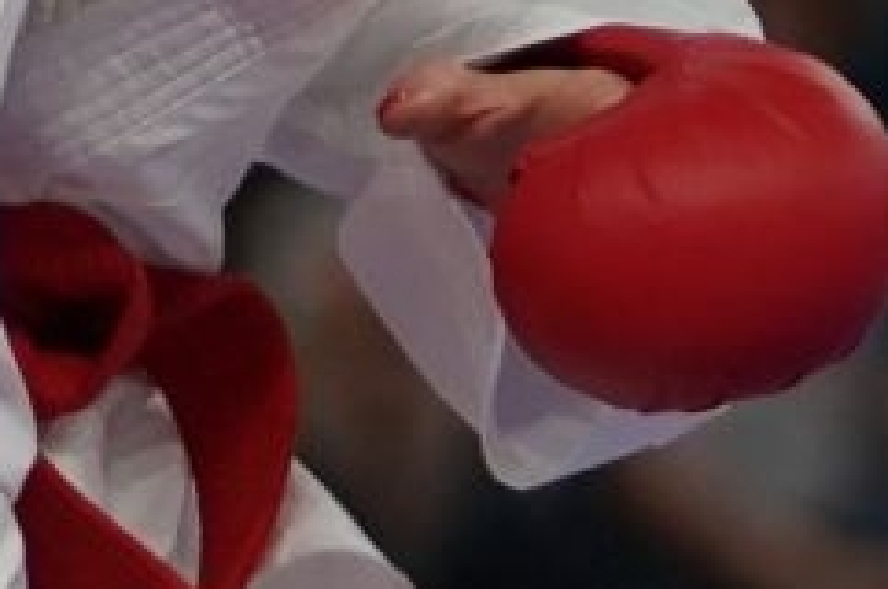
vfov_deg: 1.0
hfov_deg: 1.5
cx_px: 251
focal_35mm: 1346
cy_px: 52
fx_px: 33156
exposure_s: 1/1000
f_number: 2.8
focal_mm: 120
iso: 1000
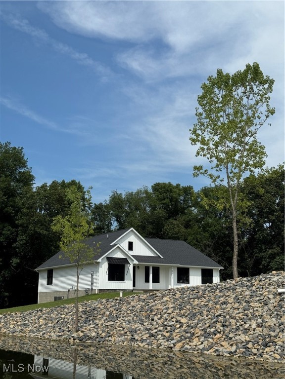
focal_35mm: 48
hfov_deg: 30.3
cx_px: 142
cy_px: 190
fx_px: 527
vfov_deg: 39.7
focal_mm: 6.76
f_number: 1.78
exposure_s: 1/5848
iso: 64
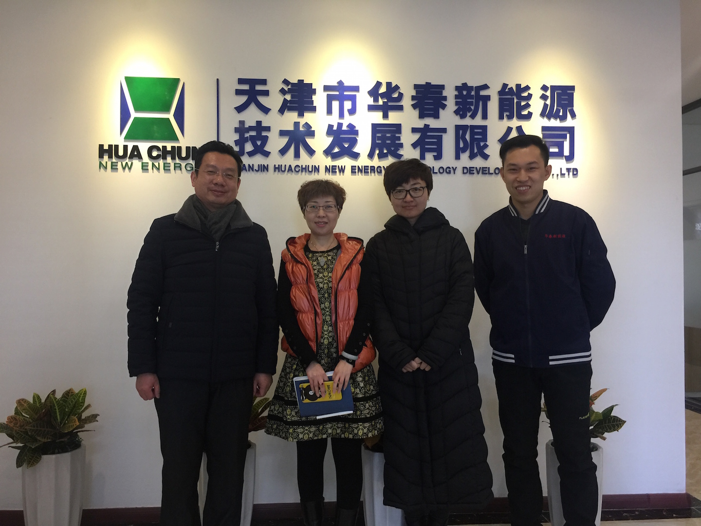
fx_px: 587
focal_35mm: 29
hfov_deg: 61.7
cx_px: 350
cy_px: 263
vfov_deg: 48.2
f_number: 2.2
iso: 64
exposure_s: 1/17
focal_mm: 4.15
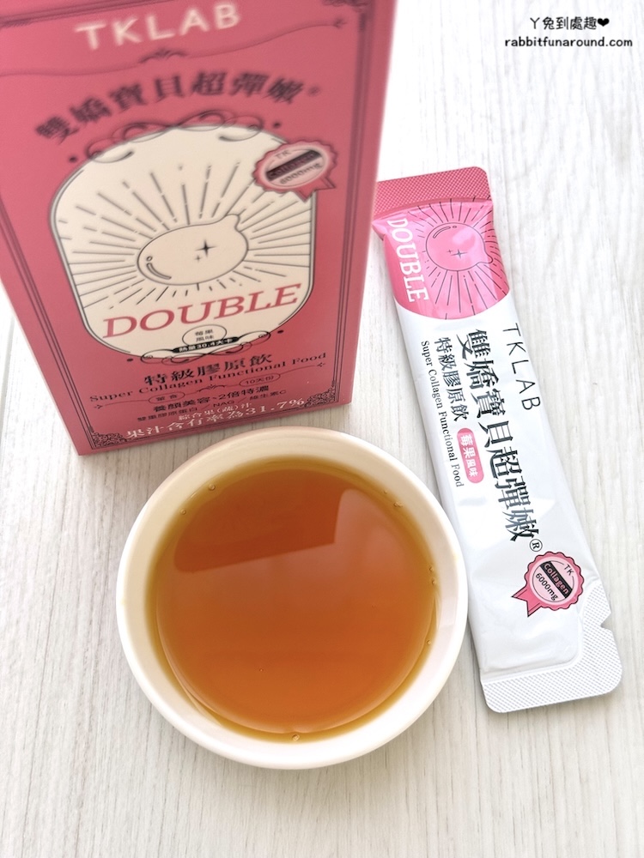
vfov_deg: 39.7
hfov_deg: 30.3
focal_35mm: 48
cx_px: 322
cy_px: 429
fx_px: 1191
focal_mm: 6.76
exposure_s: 1/40
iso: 200
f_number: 1.78
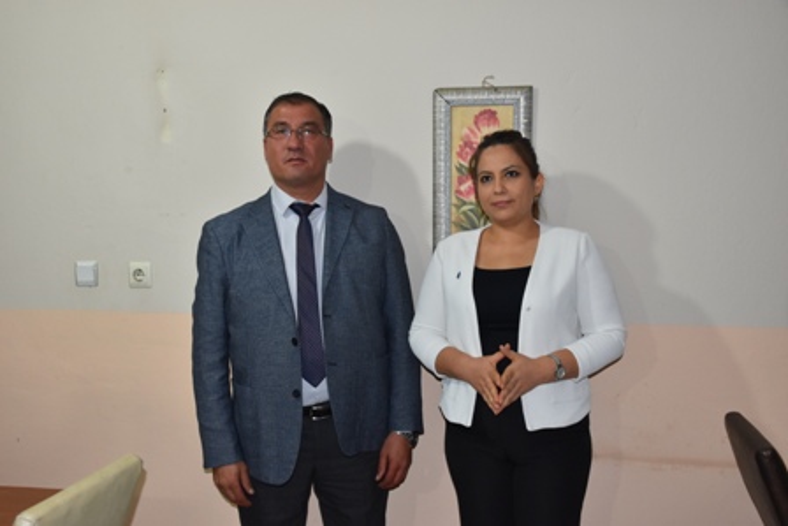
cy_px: 263
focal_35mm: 36
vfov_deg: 36.9
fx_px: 788
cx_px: 394
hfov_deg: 53.1
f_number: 5
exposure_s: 1/100
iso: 800
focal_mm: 24
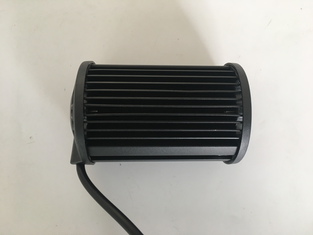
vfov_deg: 48.2
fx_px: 262
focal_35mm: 29
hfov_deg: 61.7
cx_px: 156
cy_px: 118
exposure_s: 1/33
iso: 80
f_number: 2.2
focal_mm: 4.15
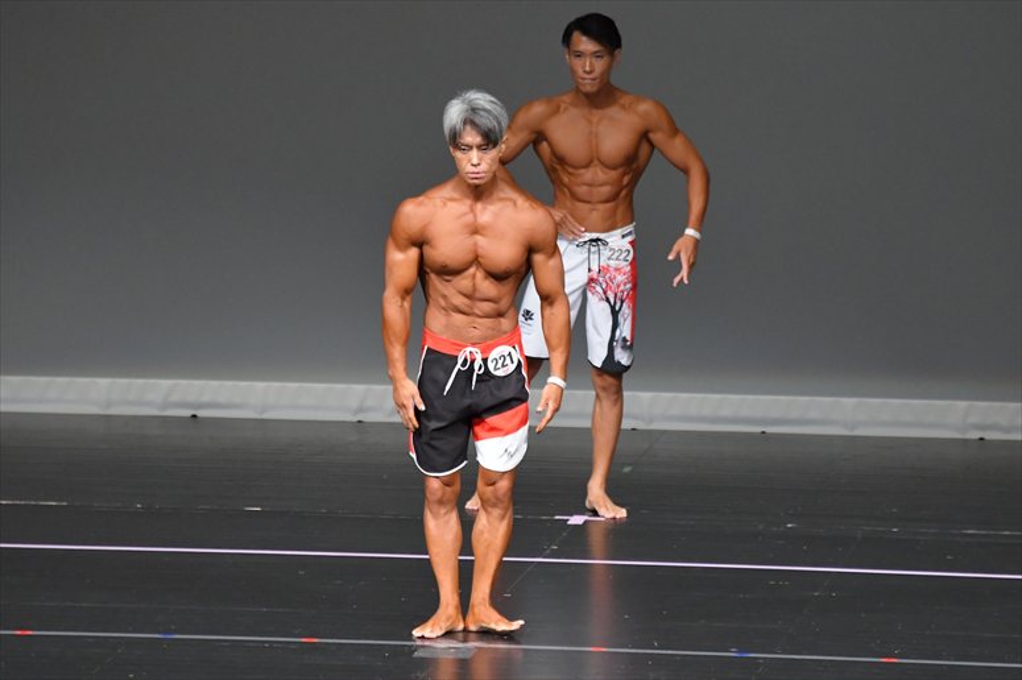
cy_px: 340
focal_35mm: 345
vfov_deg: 4.0
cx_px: 511
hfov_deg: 6.0
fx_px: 9790
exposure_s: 1/400
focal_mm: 230
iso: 5000
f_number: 5.6
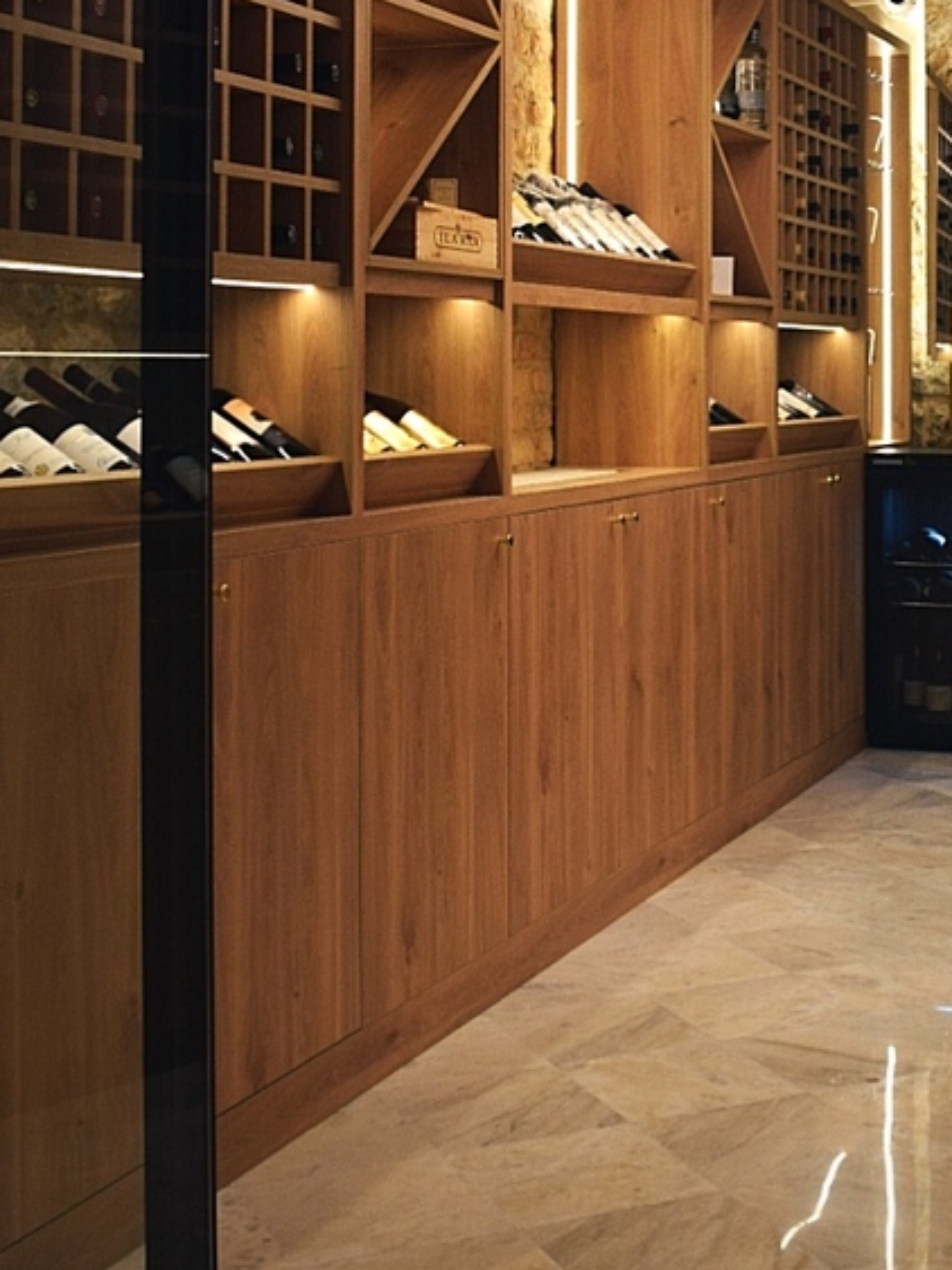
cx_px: 632
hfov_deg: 26.0
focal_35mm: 56
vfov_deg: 33.4
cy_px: 258
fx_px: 2054
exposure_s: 1/100
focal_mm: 18
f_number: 5
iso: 400
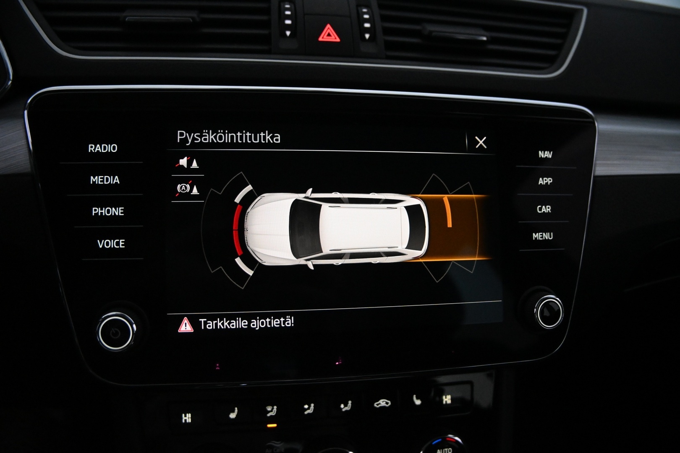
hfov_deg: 27.0
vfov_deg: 18.2
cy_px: 226
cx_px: 340
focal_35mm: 75
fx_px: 1417
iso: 5000
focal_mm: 50
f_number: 6.3
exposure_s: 1/250
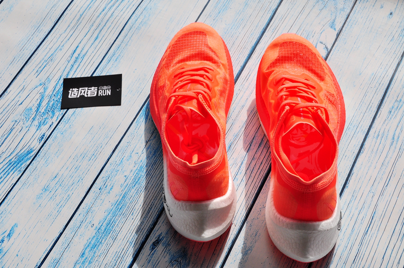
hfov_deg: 30.5
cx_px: 202
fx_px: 740
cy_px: 134
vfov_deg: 20.6
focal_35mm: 66
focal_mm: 44
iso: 320
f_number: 13
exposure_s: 1/800
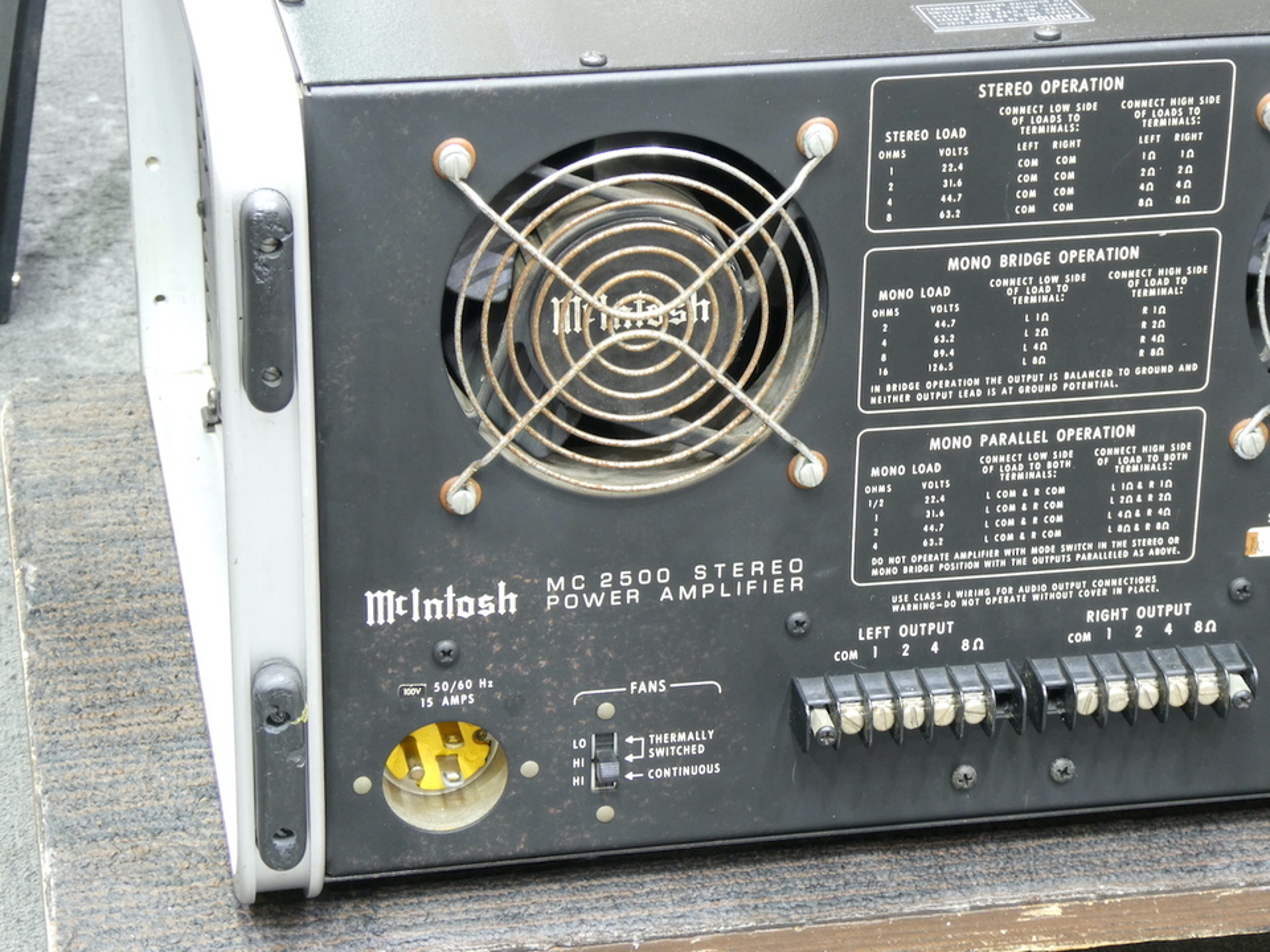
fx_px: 3595
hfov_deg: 20.0
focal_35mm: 98
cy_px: 476
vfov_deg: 15.1
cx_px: 635
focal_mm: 17.5
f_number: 5.6
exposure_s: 1.6
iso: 200
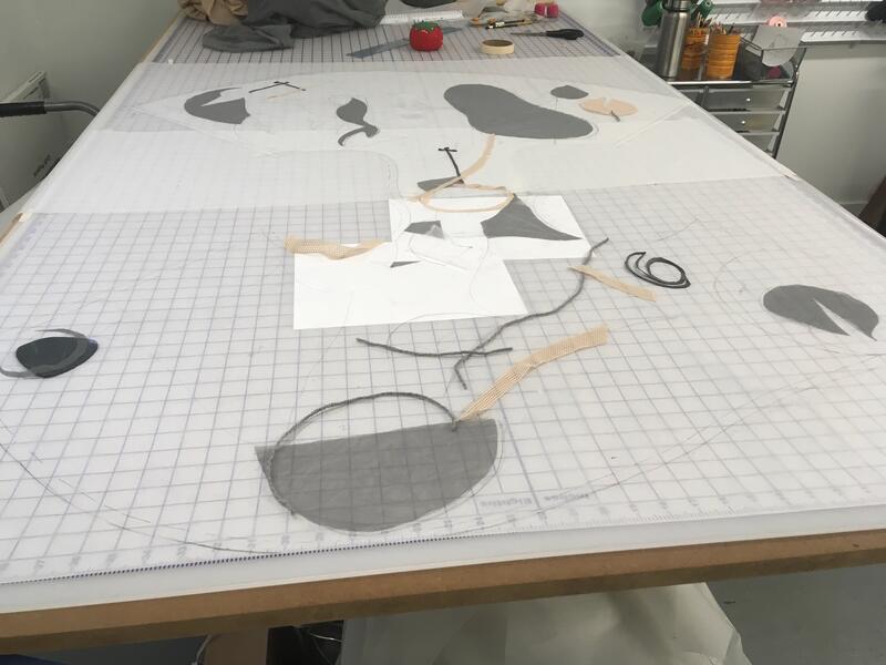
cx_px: 443
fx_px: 742
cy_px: 332
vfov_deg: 48.2
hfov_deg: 61.7
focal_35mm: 29
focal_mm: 4.15
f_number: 2.2
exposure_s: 1/30
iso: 25
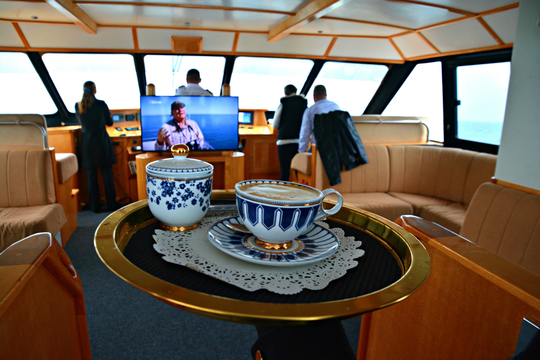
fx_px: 360
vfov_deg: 53.1
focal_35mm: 24
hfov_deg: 73.7
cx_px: 270
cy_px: 180
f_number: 4.8
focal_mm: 16
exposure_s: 1/90
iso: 400
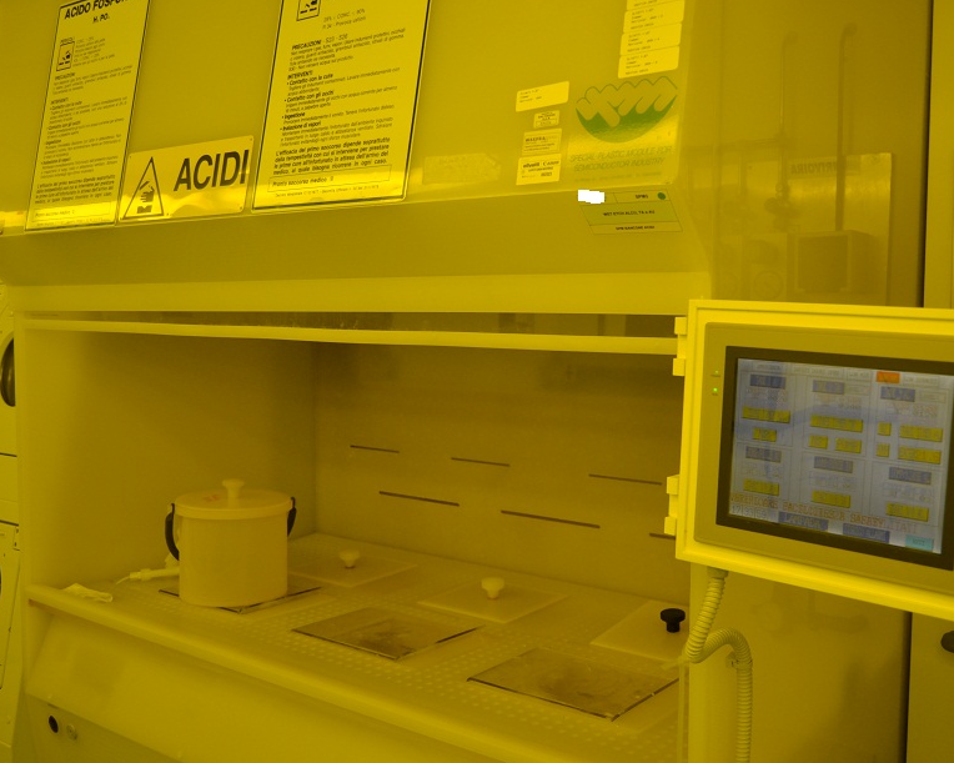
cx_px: 542
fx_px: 960
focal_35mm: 34
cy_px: 380
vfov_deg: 43.3
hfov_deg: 52.7
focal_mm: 20
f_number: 3.5
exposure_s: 1/60
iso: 500
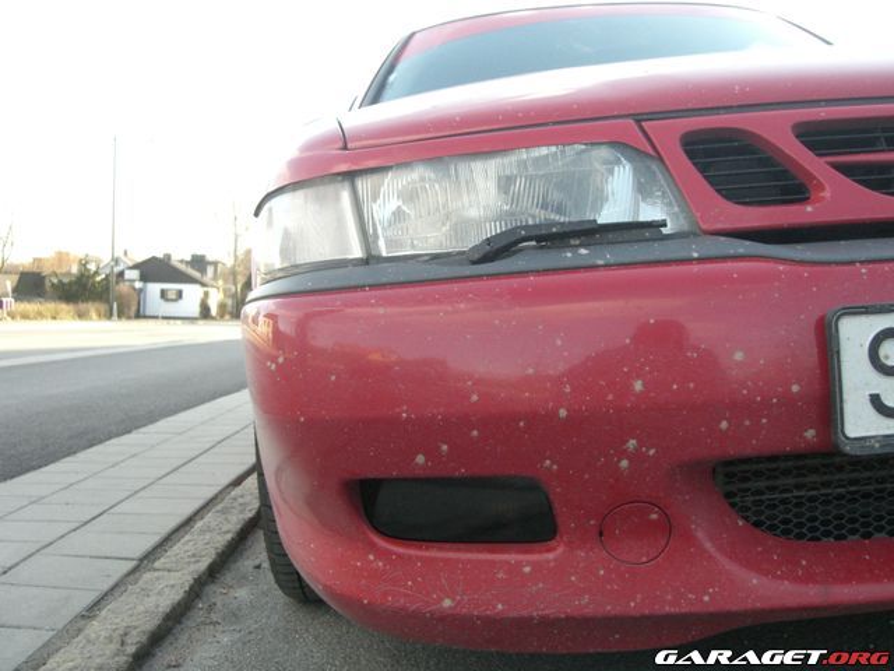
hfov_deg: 49.0
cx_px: 447
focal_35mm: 38
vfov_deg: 37.7
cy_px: 336
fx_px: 981
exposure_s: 1/800
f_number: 2.8
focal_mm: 7.9
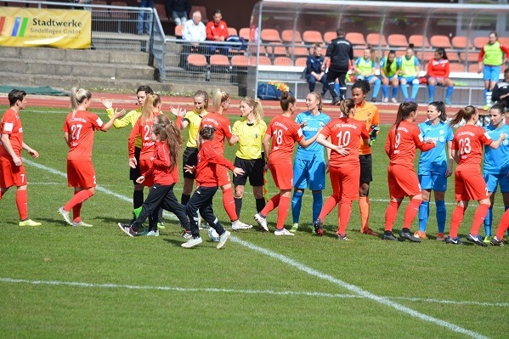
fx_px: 4664
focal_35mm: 330
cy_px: 170
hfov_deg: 6.2
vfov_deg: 4.2
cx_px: 254
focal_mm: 220
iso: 200
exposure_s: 1/800
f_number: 7.1
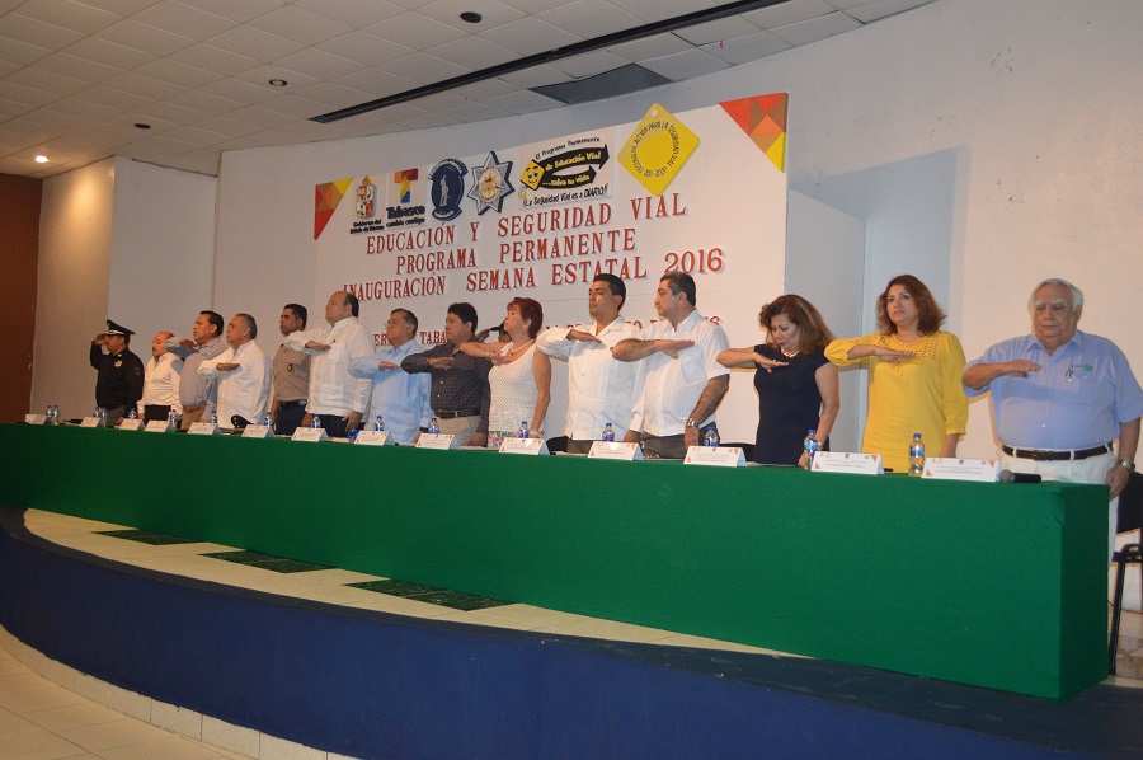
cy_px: 380
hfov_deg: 57.3
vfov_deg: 39.9
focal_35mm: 33
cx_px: 572
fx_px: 1047
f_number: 4
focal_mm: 22
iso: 1250
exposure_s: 1/60
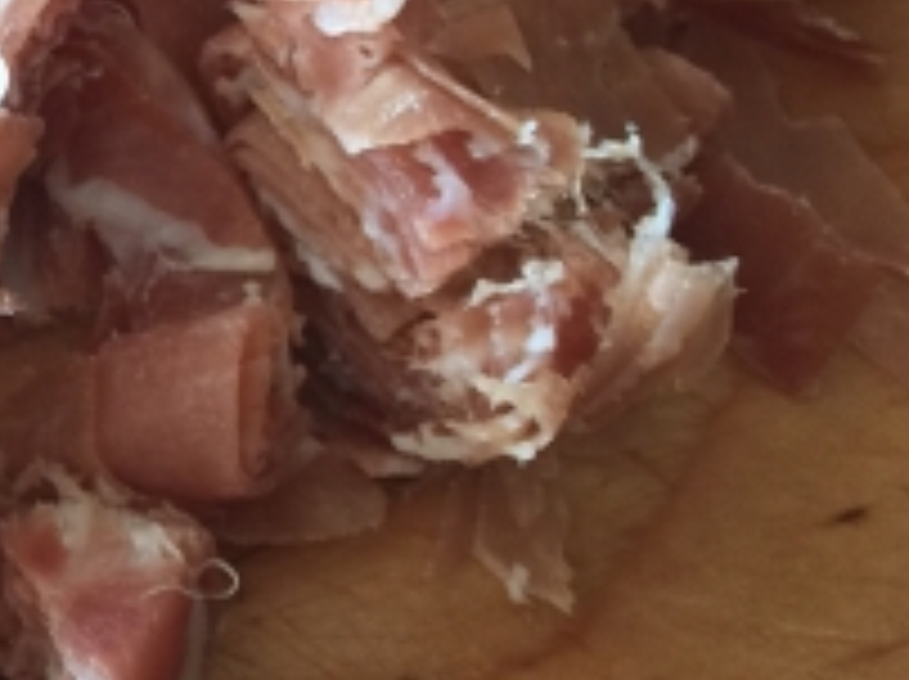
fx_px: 2413
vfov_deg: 16.0
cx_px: -418
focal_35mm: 92
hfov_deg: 19.0
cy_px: 230
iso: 32
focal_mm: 4.15
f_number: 2.2
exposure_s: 1/15
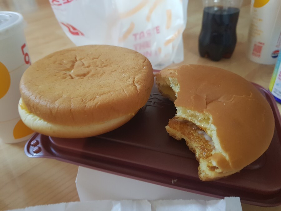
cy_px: 106
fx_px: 211
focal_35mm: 26
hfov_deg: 67.3
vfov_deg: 53.1
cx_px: 140
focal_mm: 4.3
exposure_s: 1/10
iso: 250
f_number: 1.7
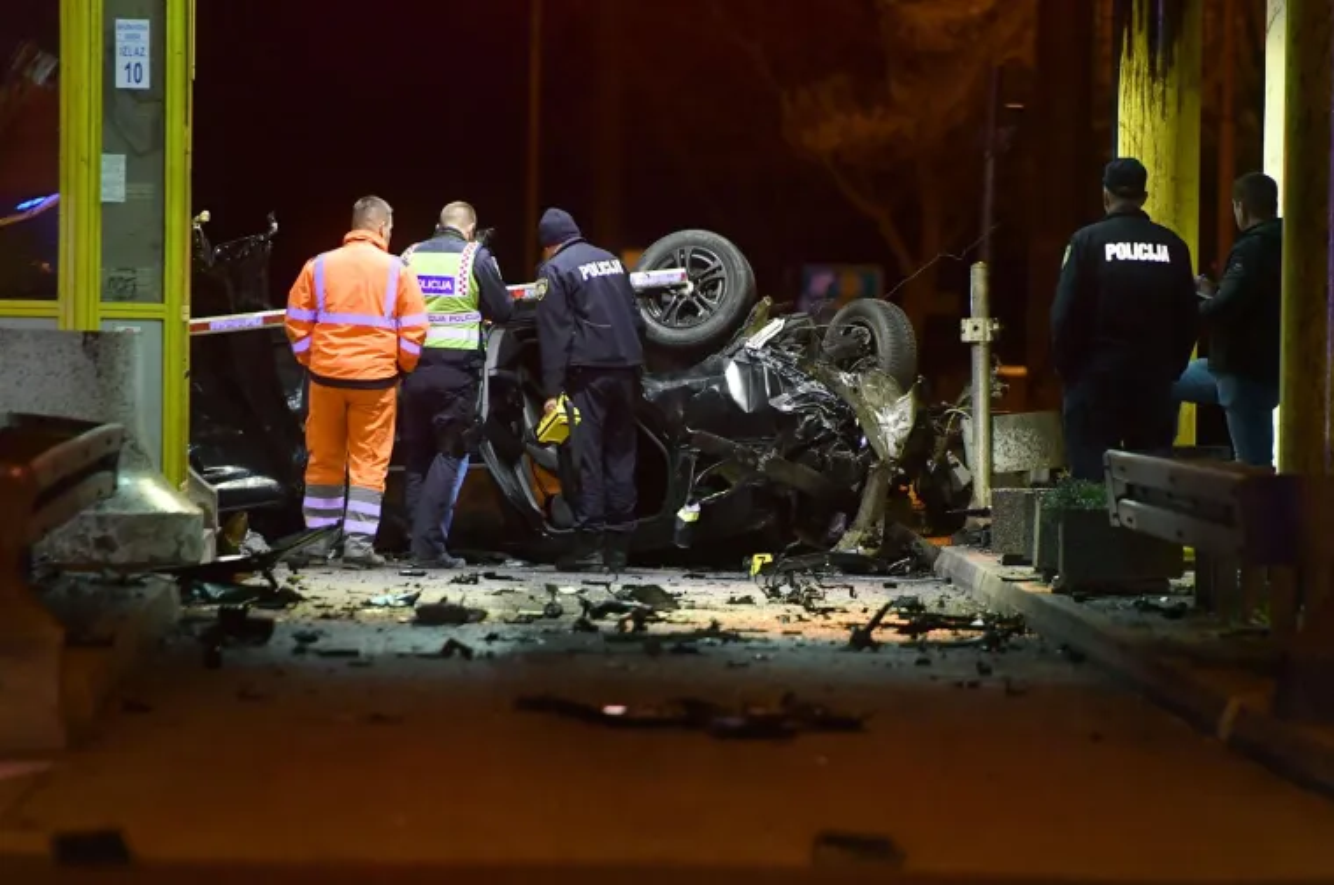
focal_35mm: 200
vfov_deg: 6.8
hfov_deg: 10.3
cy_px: 442
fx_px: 7399
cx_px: 667
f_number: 4
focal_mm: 200
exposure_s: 1/160
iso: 2500
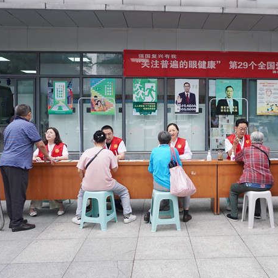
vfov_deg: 52.5
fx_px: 282
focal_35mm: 31
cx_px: 179
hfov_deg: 51.8
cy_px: 140
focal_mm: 16
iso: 160
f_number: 4
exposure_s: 1/160
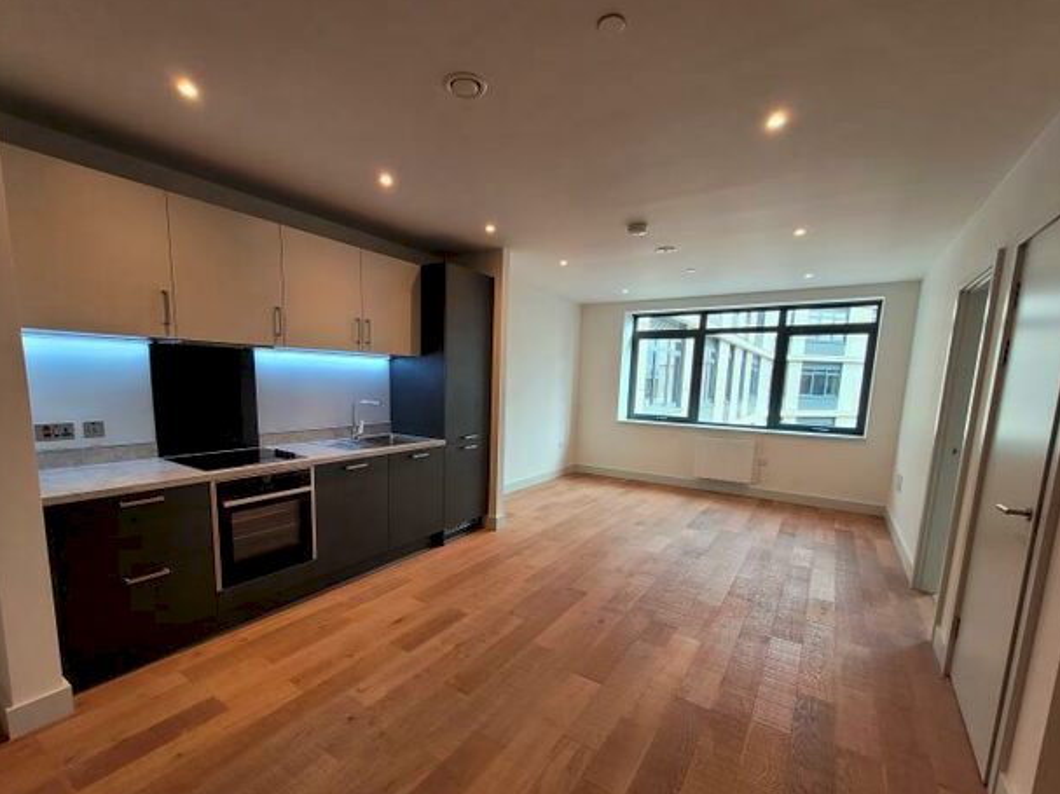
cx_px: 510
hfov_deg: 98.1
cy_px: 446
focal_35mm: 15
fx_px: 459
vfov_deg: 81.4
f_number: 2.2
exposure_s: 1/50
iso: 125
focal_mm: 1.74
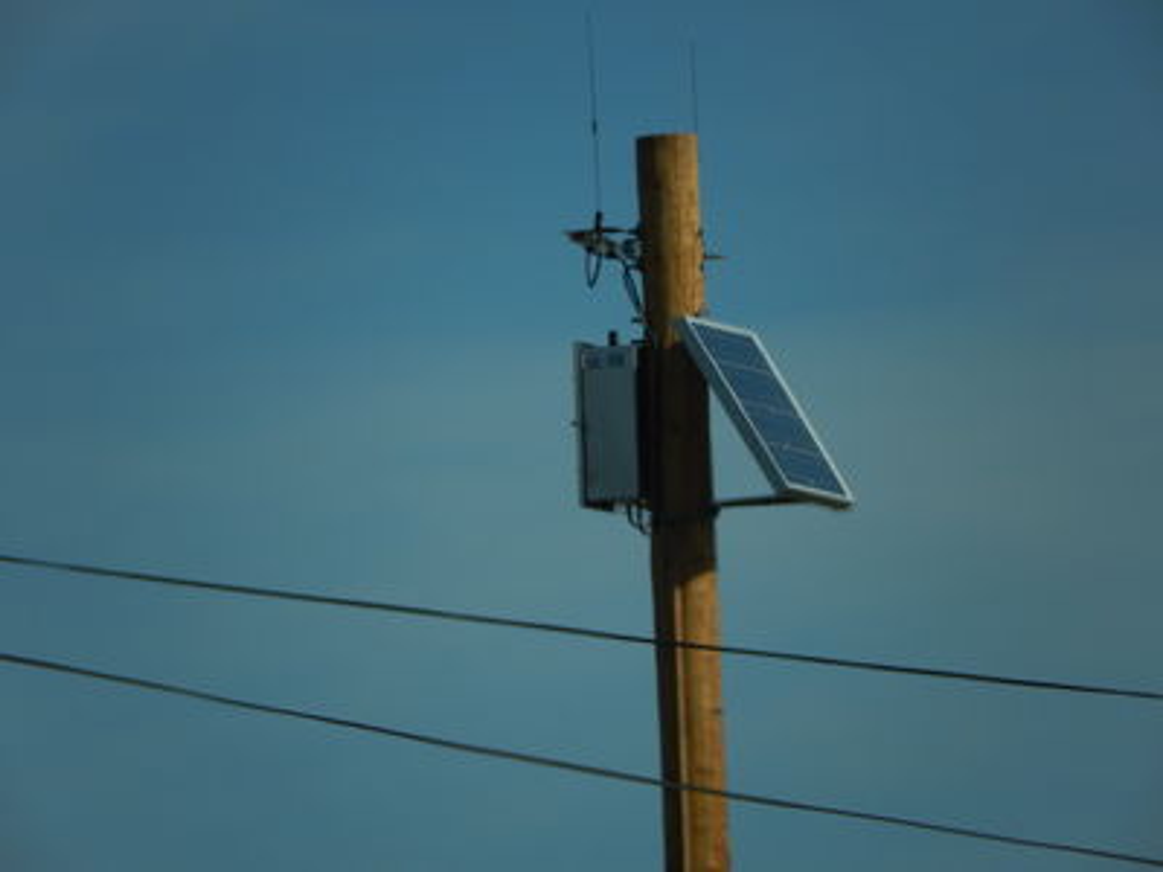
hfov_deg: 3.6
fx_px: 18478
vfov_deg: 2.7
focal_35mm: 550
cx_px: 582
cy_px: 436
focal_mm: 99
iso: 125
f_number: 6.3
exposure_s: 1/1000
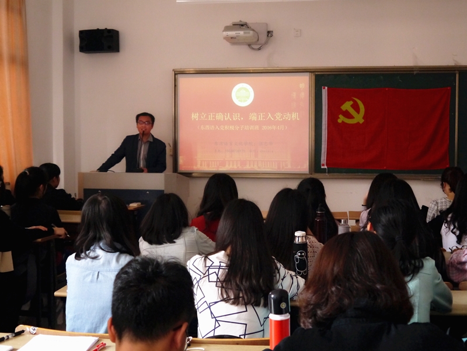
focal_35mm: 44
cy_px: 176
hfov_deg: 42.9
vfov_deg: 32.9
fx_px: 594
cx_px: 234
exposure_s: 1/40
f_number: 4.4
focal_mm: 22
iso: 1600
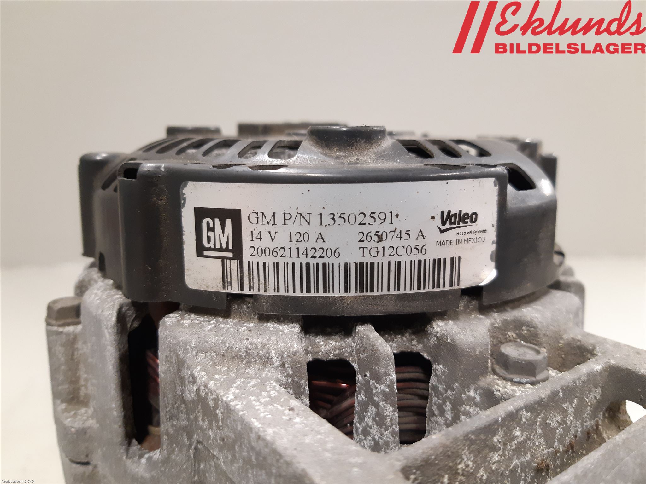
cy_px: 242
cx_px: 323
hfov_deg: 67.3
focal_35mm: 26
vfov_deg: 53.1
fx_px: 485
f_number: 1.7
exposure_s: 1/33
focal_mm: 3.93
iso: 250
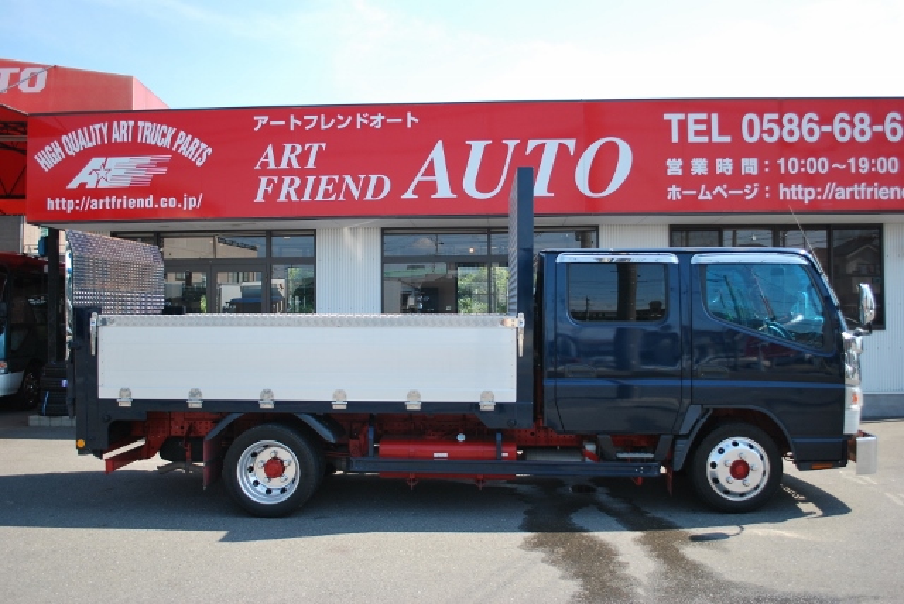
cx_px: 452
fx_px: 829
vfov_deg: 40.0
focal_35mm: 33
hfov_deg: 57.2
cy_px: 302
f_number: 4
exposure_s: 1/640
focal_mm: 22
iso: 200
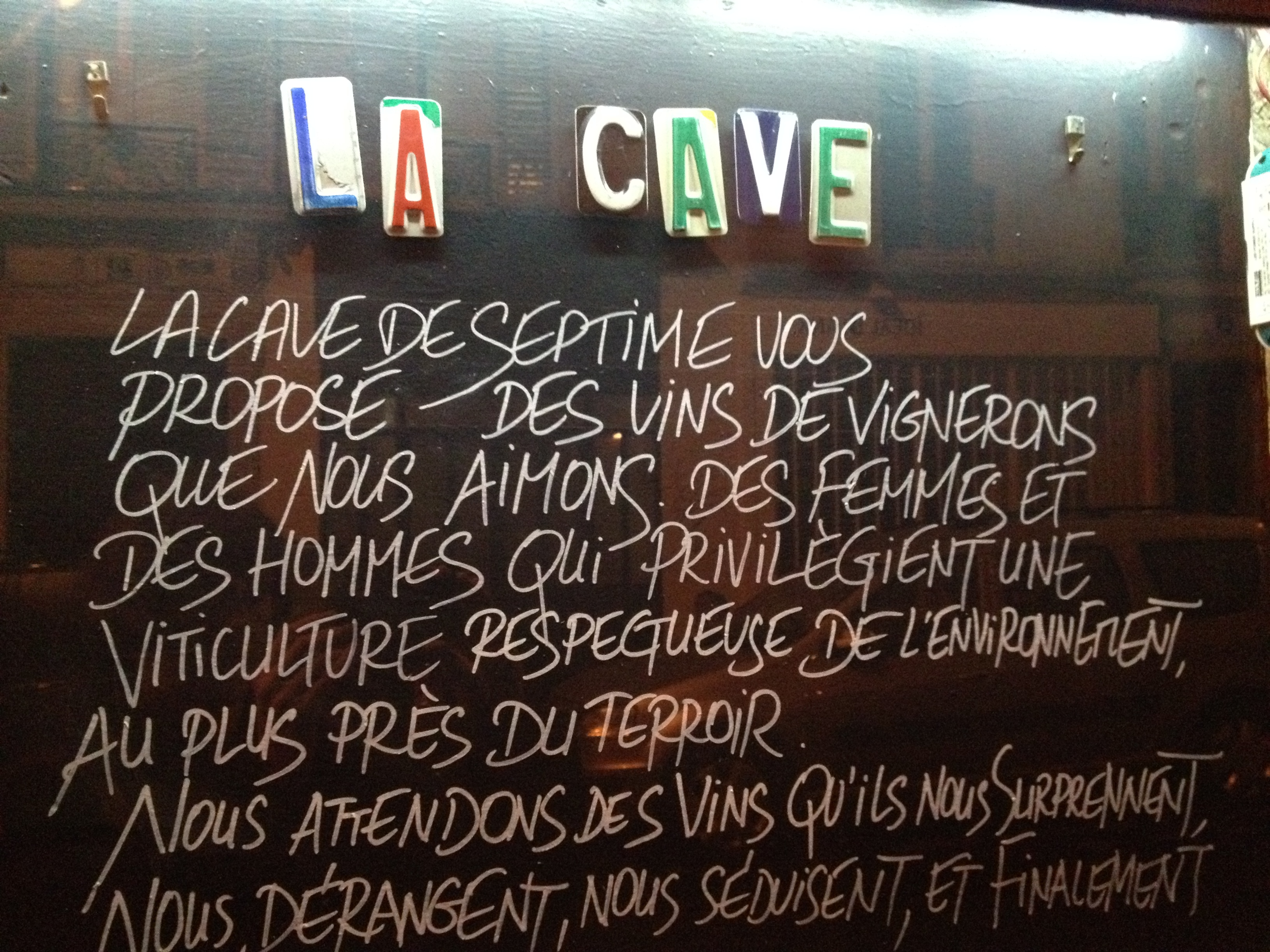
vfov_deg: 40.7
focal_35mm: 35
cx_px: 635
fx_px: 1284
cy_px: 476
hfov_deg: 52.6
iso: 800
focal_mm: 4.28
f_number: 2.4
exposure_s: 1/15
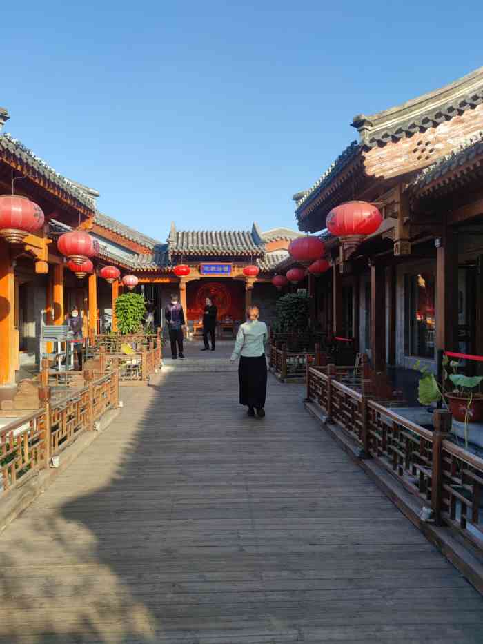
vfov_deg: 71.6
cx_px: 242
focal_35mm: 24
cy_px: 322
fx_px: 446
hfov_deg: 56.8
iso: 50
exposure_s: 1/1429
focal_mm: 6.72
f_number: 1.69
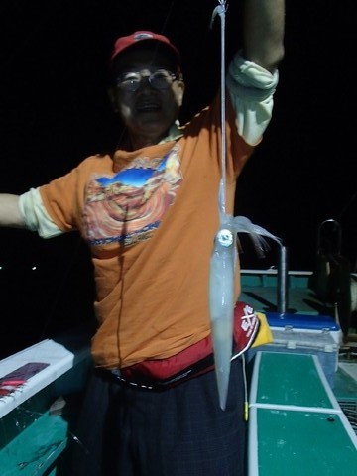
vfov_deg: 63.4
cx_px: 178
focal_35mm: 28
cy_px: 238
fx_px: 385
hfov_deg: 49.7
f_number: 3.9
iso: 400
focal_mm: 5
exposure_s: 1/30
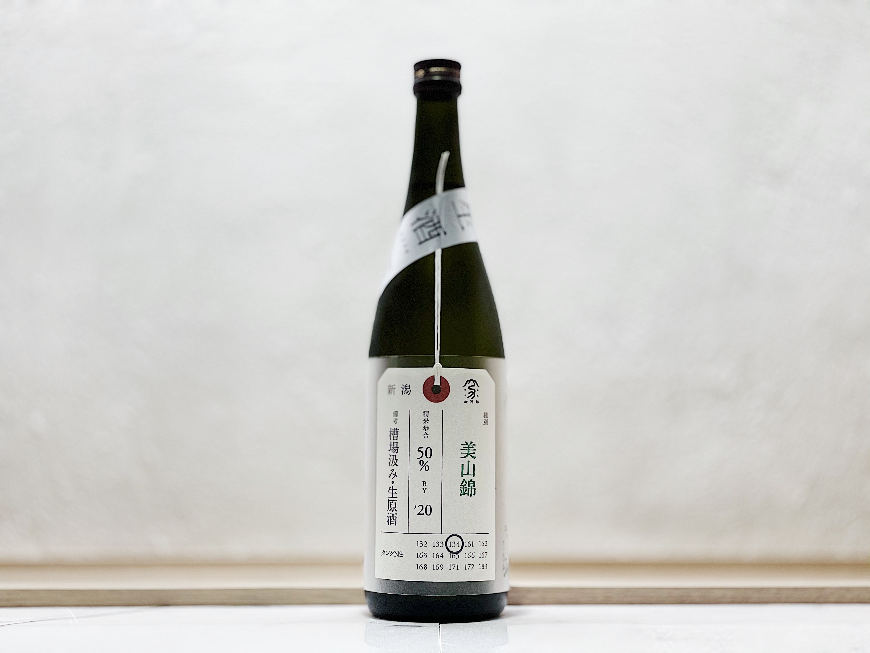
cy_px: 326
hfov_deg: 36.8
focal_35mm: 52
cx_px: 435
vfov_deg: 28.0
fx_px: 1307
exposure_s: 1/100
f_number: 2
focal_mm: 6
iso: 100
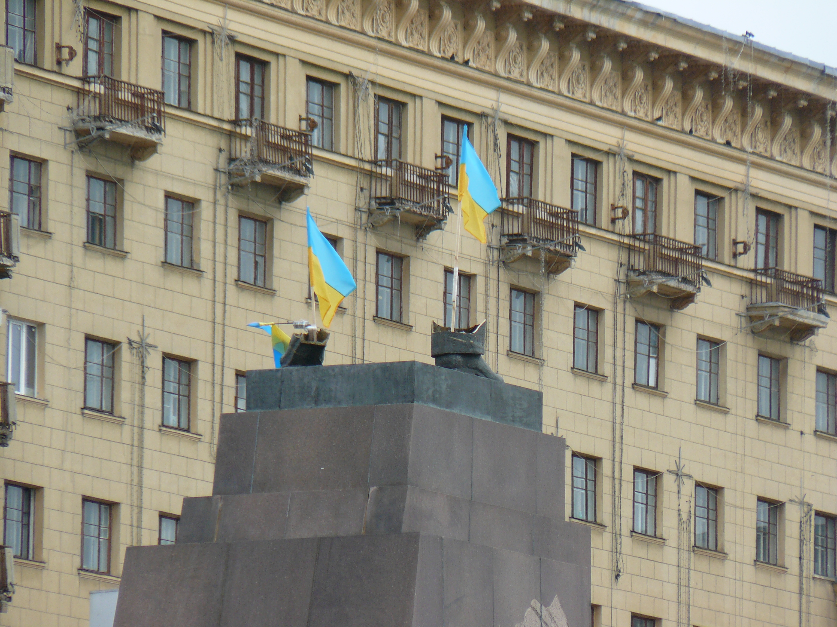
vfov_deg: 3.4
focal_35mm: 432
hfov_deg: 4.6
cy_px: 314
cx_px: 418
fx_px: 10446
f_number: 4.5
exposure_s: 1/250
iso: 100
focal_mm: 72
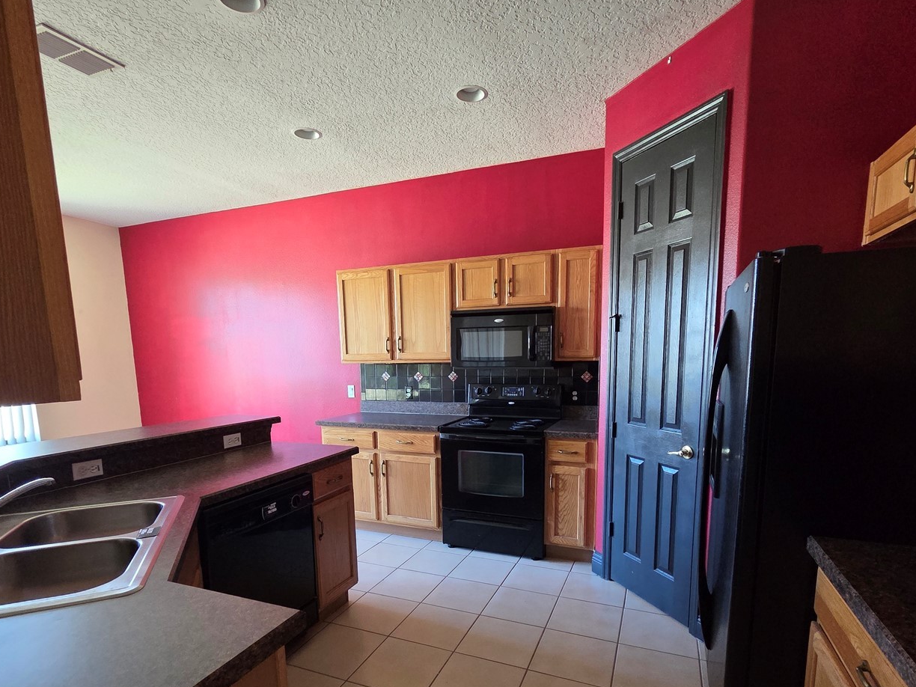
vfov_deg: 73.3
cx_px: 468
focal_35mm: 17
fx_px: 450
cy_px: 433
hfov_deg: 91.0
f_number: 2.2
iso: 640
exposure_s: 1/60
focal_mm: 2.2
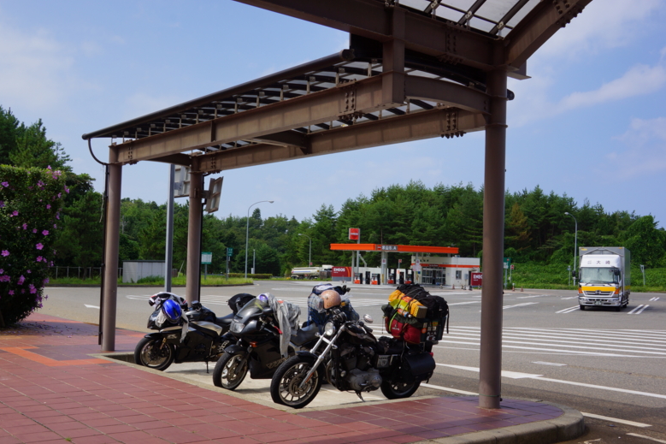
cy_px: 226
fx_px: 703
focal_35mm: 38
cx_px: 326
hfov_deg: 50.7
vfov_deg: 35.0
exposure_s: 1/160
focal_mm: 25
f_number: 13
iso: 100
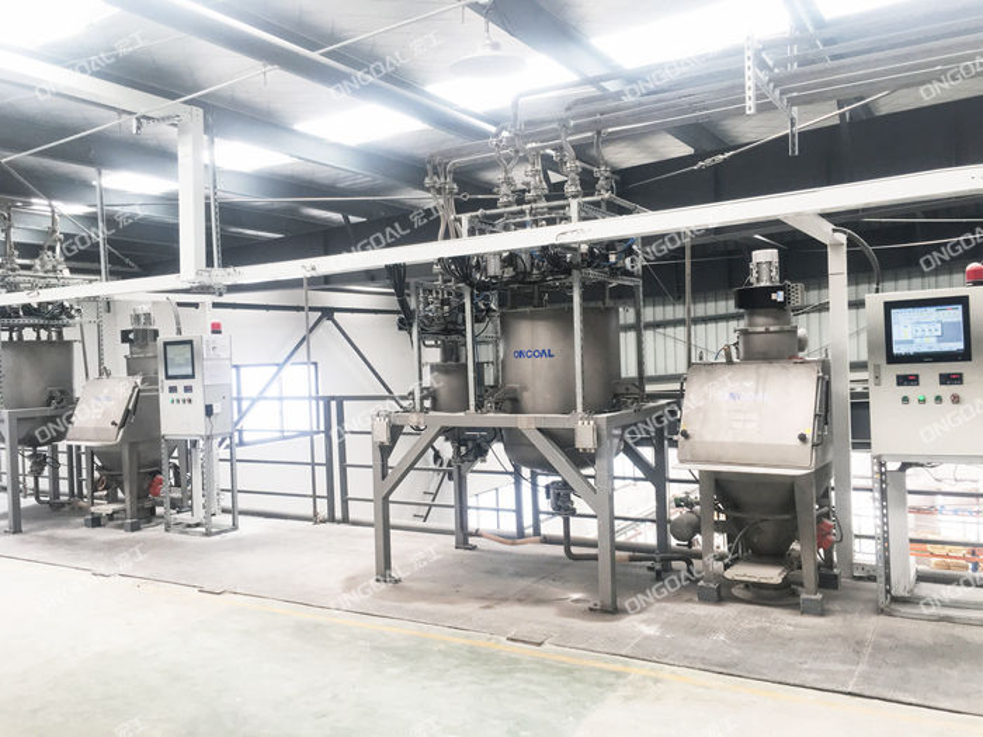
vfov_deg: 48.2
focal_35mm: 29
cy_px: 368
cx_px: 492
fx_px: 824
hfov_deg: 61.7
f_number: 2.2
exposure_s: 1/100
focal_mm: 4.15
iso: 40
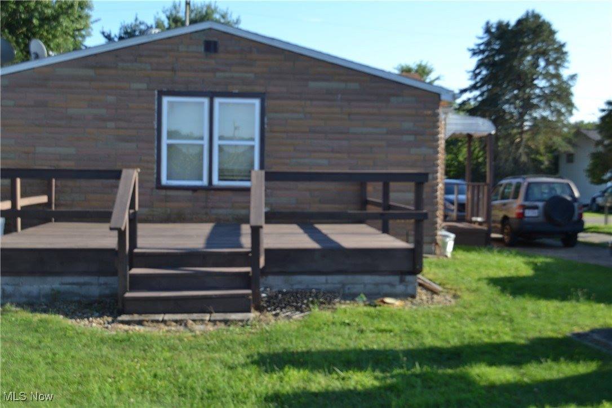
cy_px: 204
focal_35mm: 39
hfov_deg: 49.6
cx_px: 306
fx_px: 663
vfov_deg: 34.2
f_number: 5.6
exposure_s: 1/125
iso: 100
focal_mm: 26
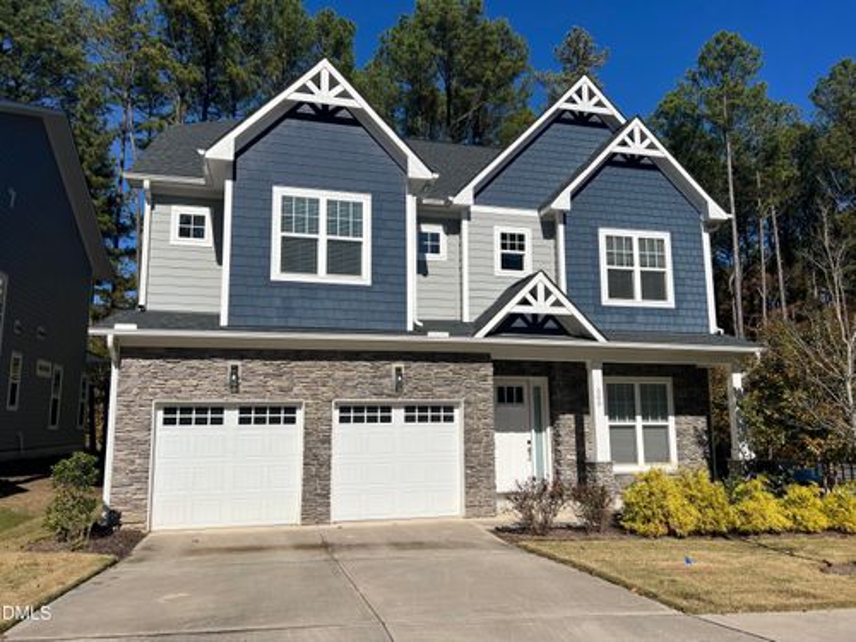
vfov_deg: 53.1
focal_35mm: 26
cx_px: 428
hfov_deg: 67.3
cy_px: 321
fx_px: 643
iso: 50
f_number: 1.5
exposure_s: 1/10309
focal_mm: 5.7
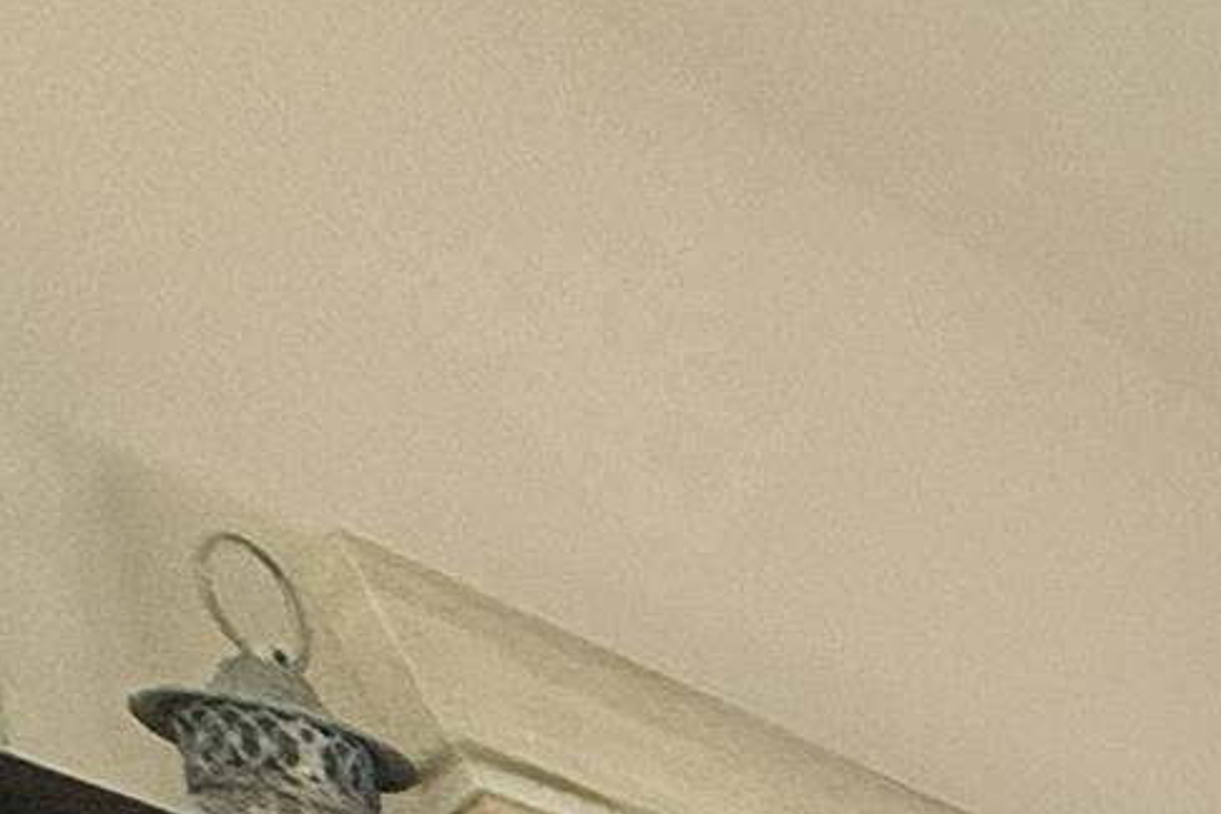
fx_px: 3120
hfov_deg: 11.0
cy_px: 2764
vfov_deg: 9.5
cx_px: 3819
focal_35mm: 92
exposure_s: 1/120
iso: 200
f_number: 2.2
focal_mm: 2.22
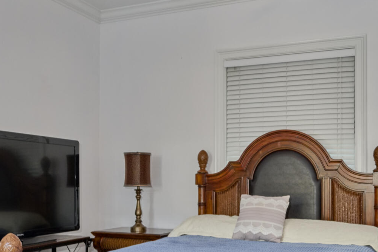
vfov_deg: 31.7
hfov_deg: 46.0
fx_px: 441
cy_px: 159
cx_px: 233
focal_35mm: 42
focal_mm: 14
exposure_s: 1/20
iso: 800
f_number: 8
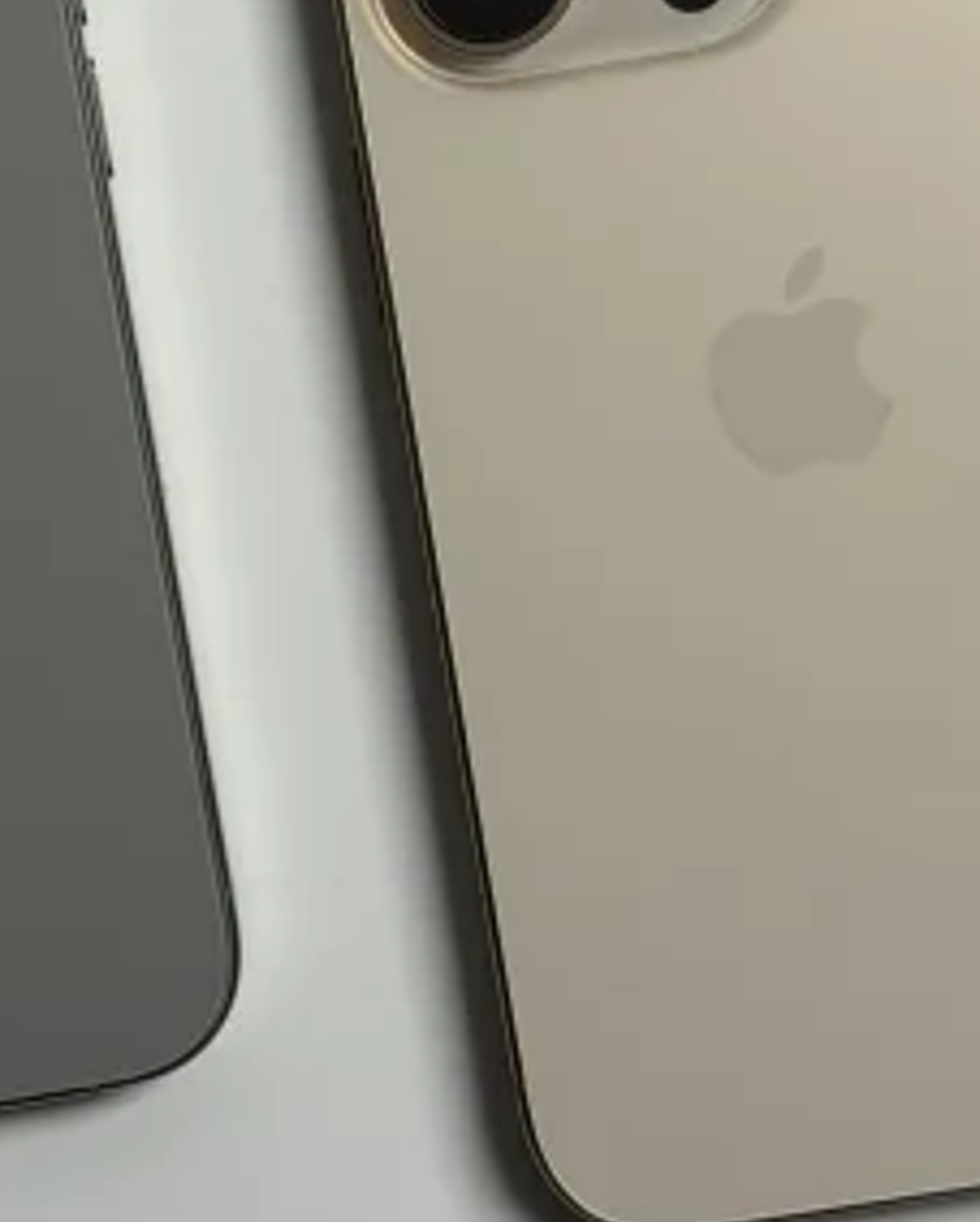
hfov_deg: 12.9
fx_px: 4307
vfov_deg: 16.0
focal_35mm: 119
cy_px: 203
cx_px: 250
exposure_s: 1/169
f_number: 1.78
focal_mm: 6.76
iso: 50
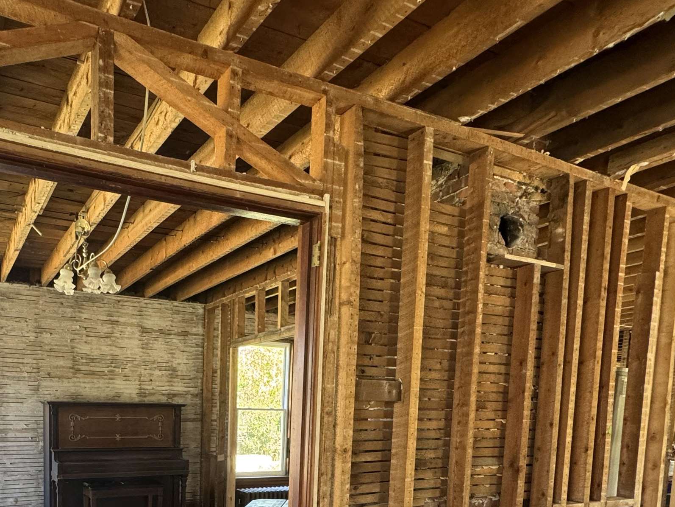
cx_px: 176
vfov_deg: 45.9
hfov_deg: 62.0
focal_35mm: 27
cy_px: 467
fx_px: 527
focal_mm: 2.22
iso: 320
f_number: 2.2
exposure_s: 1/99
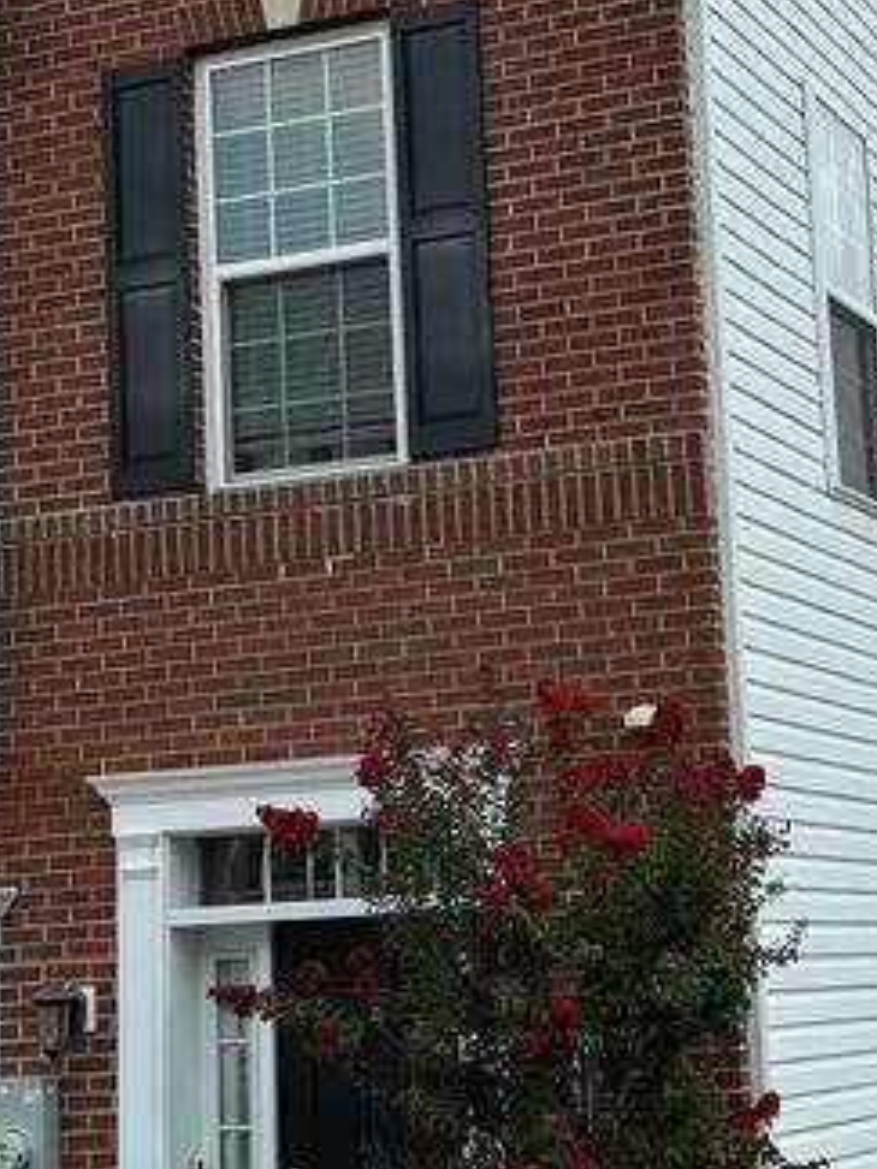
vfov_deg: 24.4
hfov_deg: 18.4
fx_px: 2702
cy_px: 465
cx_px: 512
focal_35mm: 80
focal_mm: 6.76
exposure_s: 1/4975
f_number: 1.78
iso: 80
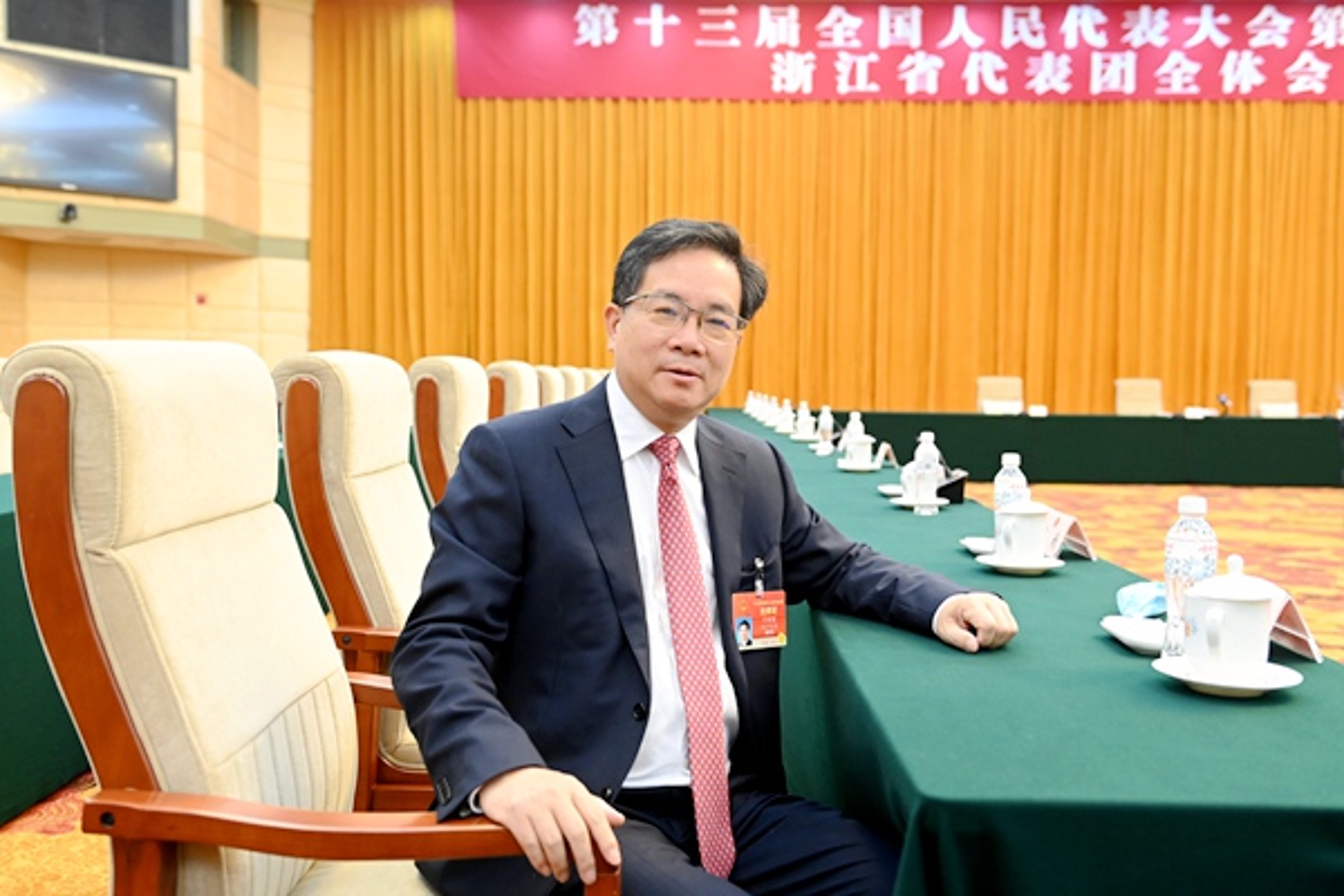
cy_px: 448
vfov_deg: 38.9
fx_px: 1269
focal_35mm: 34
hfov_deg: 55.8
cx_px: 672
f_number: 3.5
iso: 3200
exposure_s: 1/100
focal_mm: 34
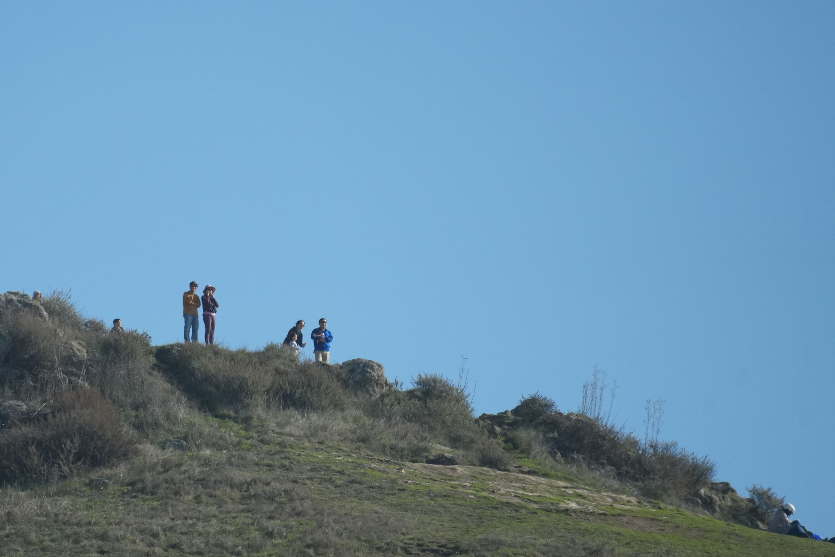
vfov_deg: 2.5
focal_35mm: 554
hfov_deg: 3.7
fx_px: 12850
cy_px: 256
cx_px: 160
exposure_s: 1/2500
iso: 640
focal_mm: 300
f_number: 7.1
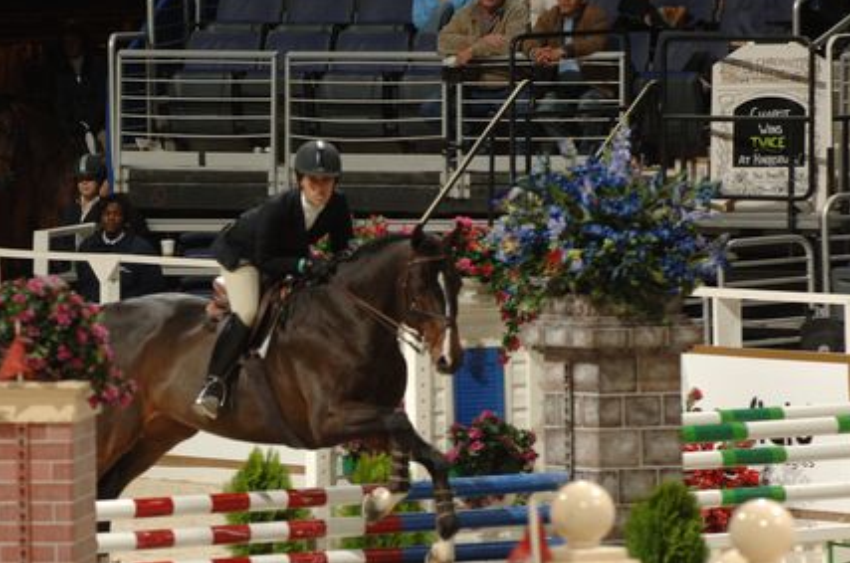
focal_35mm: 450
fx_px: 10605
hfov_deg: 4.6
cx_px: 281
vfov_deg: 3.0
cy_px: 367
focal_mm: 200
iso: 200
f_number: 5
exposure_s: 1/250
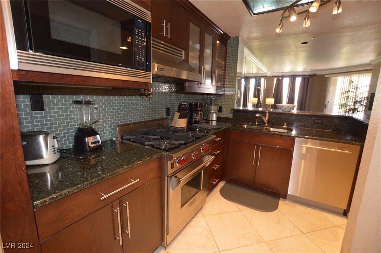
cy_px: 126
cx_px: 190
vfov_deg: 77.2
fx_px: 159
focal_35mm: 15
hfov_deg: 100.5
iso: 800
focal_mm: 10
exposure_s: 1/60
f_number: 4
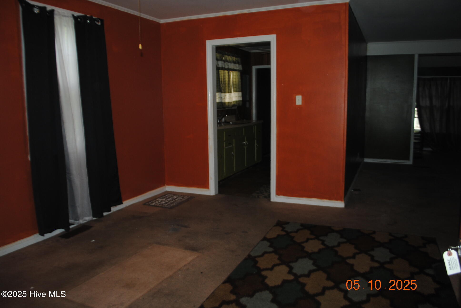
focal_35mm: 27
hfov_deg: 67.3
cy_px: 154
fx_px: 346
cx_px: 230
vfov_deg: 48.0
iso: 200
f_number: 3.5
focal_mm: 18
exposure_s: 1/60
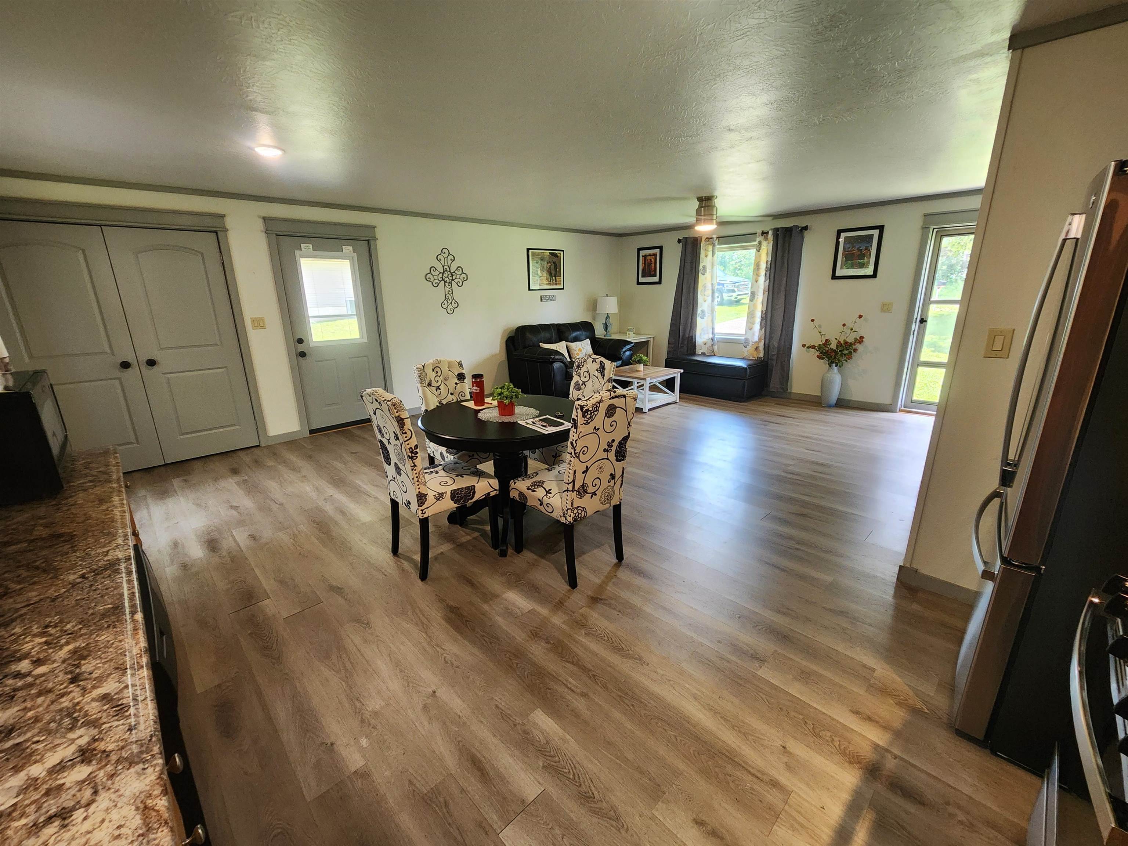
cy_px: 423
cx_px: 564
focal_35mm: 13
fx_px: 424
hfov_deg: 106.2
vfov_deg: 89.9
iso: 250
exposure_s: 1/60
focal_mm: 2.2
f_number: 2.2
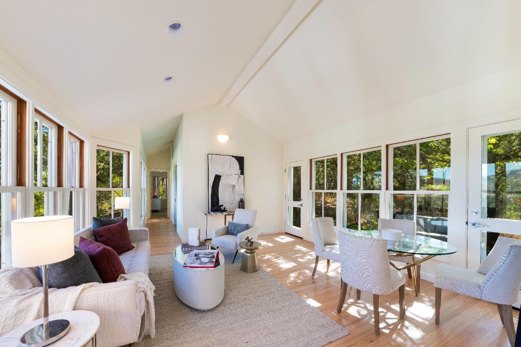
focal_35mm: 13
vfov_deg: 85.3
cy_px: 182
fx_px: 188
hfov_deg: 108.2
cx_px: 247
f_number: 13
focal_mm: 12
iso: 100
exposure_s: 1/8
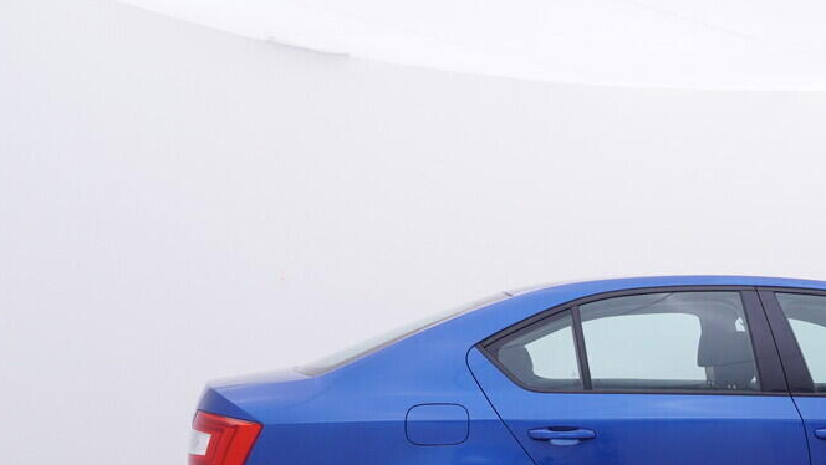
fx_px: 1120
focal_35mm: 51
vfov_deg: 22.5
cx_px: 802
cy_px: 470
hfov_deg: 36.8
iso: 200
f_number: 5
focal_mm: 15
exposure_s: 1/80
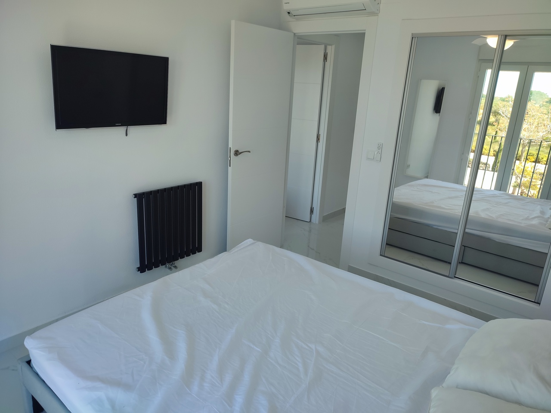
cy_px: 206
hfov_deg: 69.4
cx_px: 276
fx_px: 398
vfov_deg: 54.9
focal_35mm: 25
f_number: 1.9
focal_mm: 6.04
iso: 71
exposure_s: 1/100
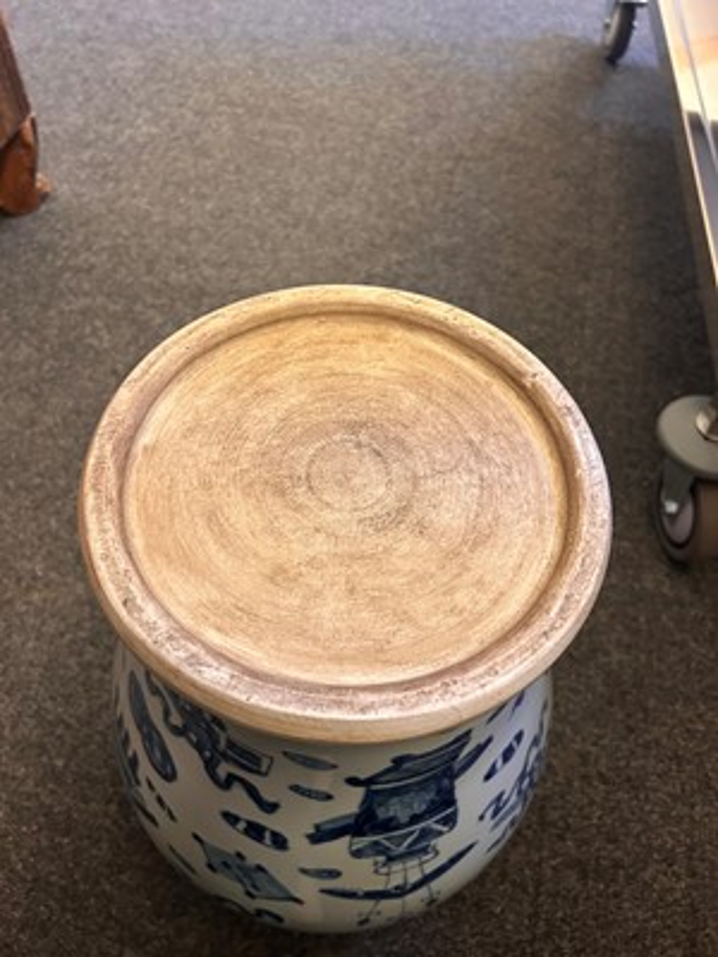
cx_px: 359
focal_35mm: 26
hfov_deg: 53.1
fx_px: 719
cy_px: 478
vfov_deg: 67.3
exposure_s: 1/50
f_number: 1.5
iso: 320
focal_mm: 5.7
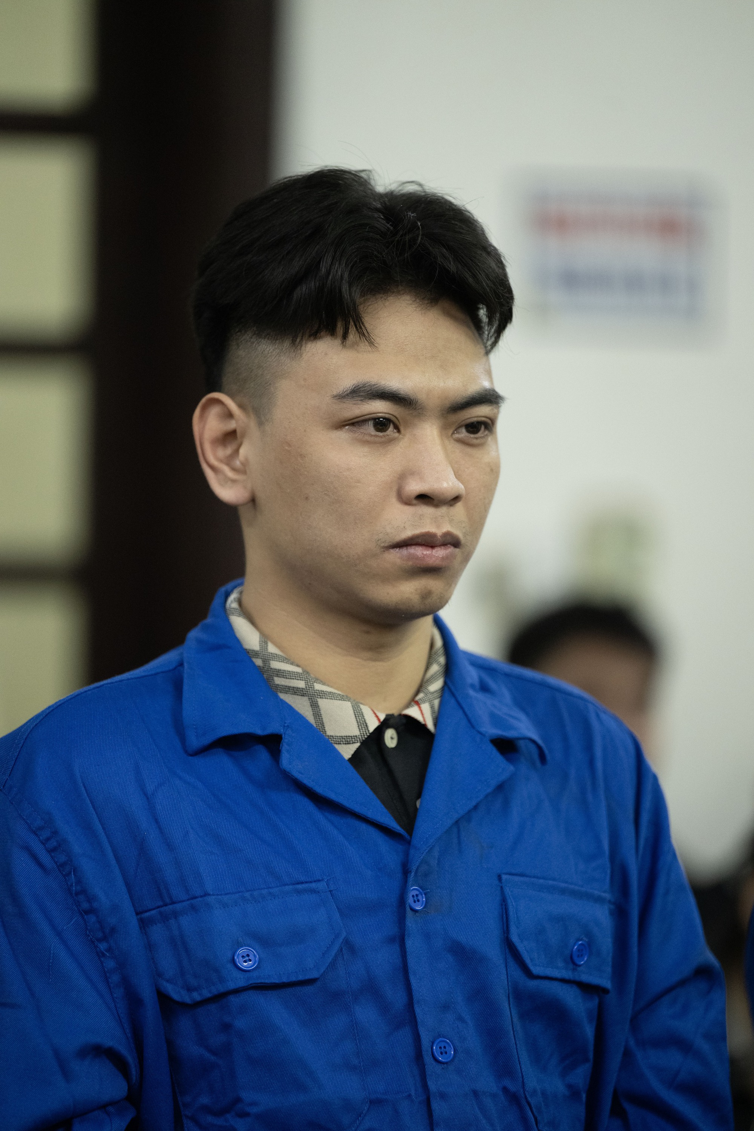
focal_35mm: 200
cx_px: 377
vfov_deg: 10.3
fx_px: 6283
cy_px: 566
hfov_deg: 6.9
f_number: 2.8
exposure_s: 1/200
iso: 3200
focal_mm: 200
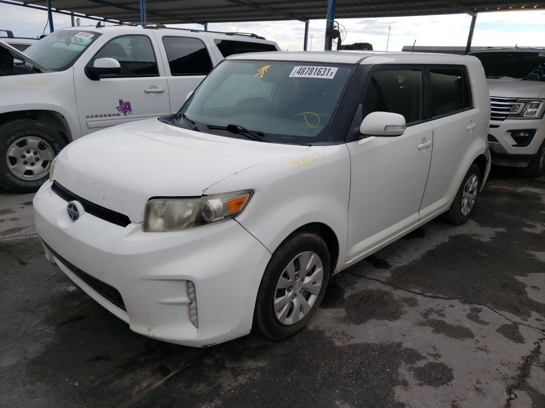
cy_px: 204
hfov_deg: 67.3
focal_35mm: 26
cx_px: 272
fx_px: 409
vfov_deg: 53.1
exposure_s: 1/2000
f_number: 1.5
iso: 50
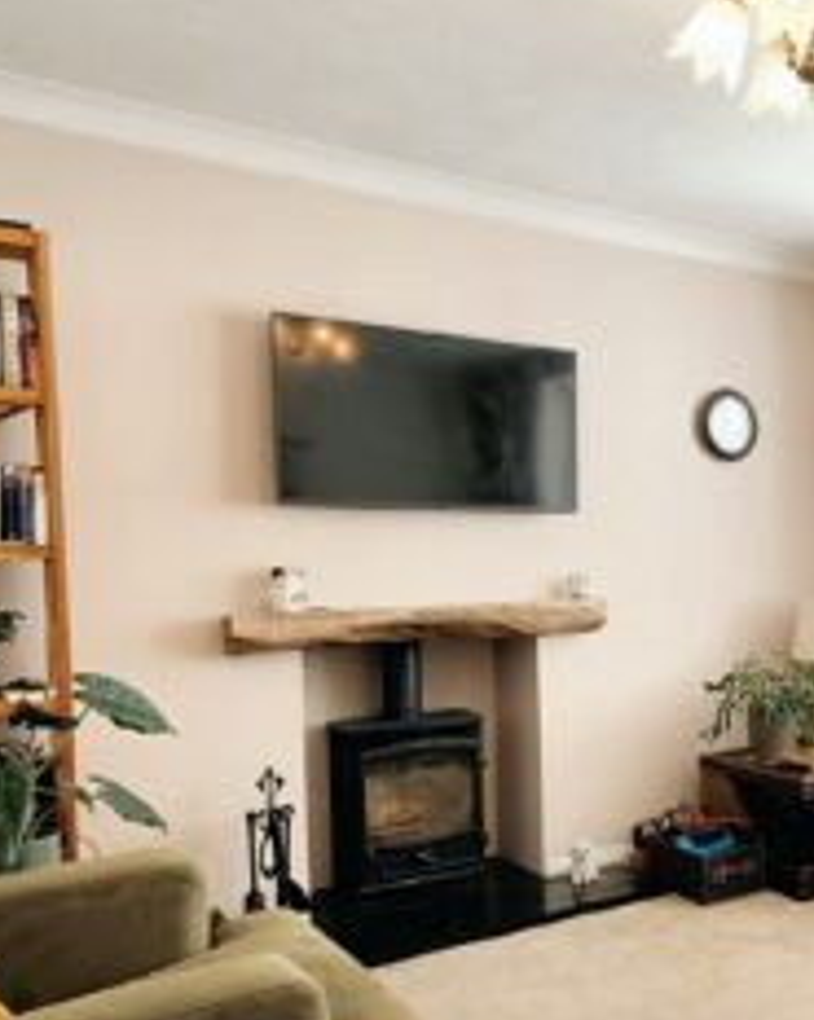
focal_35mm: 35
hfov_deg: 37.5
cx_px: 818
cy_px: 602
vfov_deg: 51.3
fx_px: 1056
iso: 320
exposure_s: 1/60
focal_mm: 10
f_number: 4
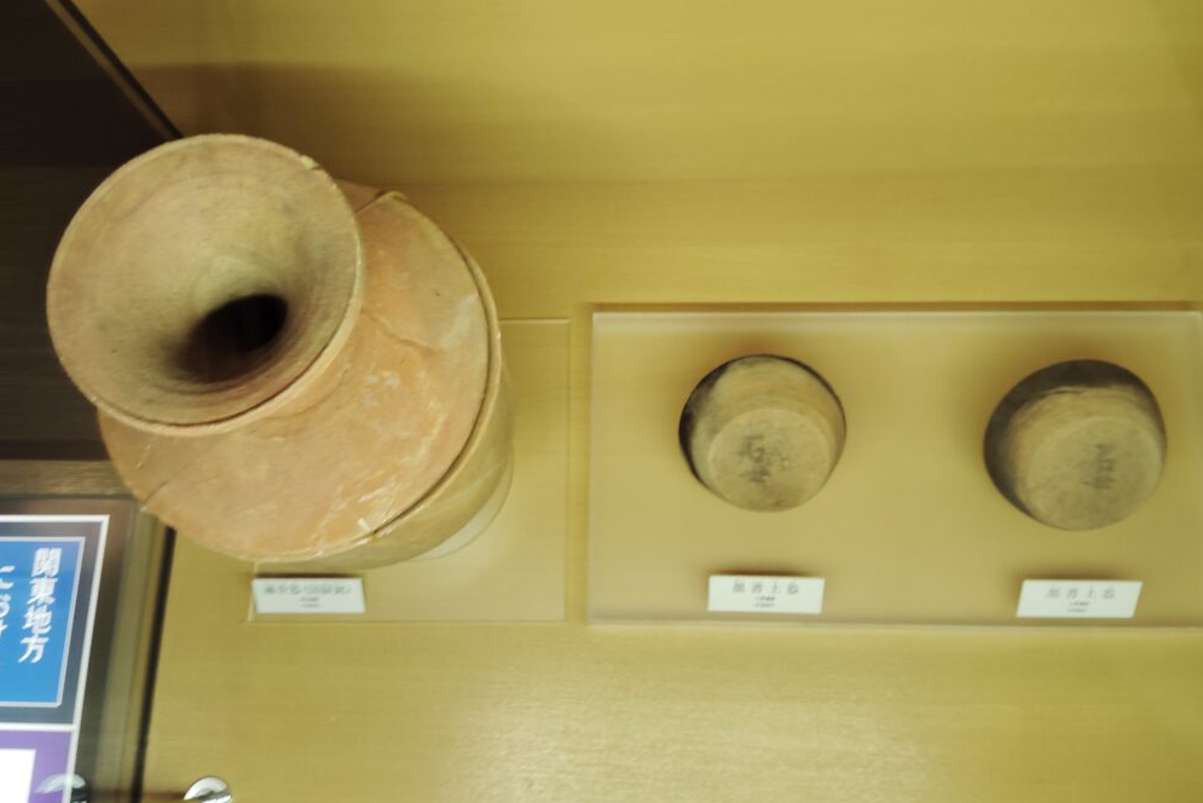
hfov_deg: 61.9
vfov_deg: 43.6
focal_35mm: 30
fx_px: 1003
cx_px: 605
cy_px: 367
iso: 781
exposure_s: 1/33.3
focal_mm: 4.22
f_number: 1.8
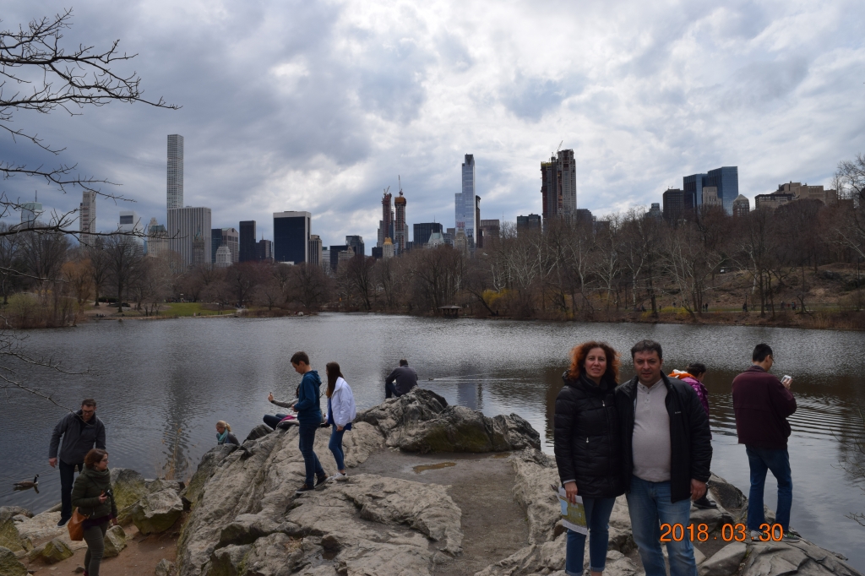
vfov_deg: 47.9
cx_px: 432
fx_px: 649
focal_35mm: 27
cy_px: 288
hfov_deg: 67.4
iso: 200
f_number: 11
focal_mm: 18
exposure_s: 1/500
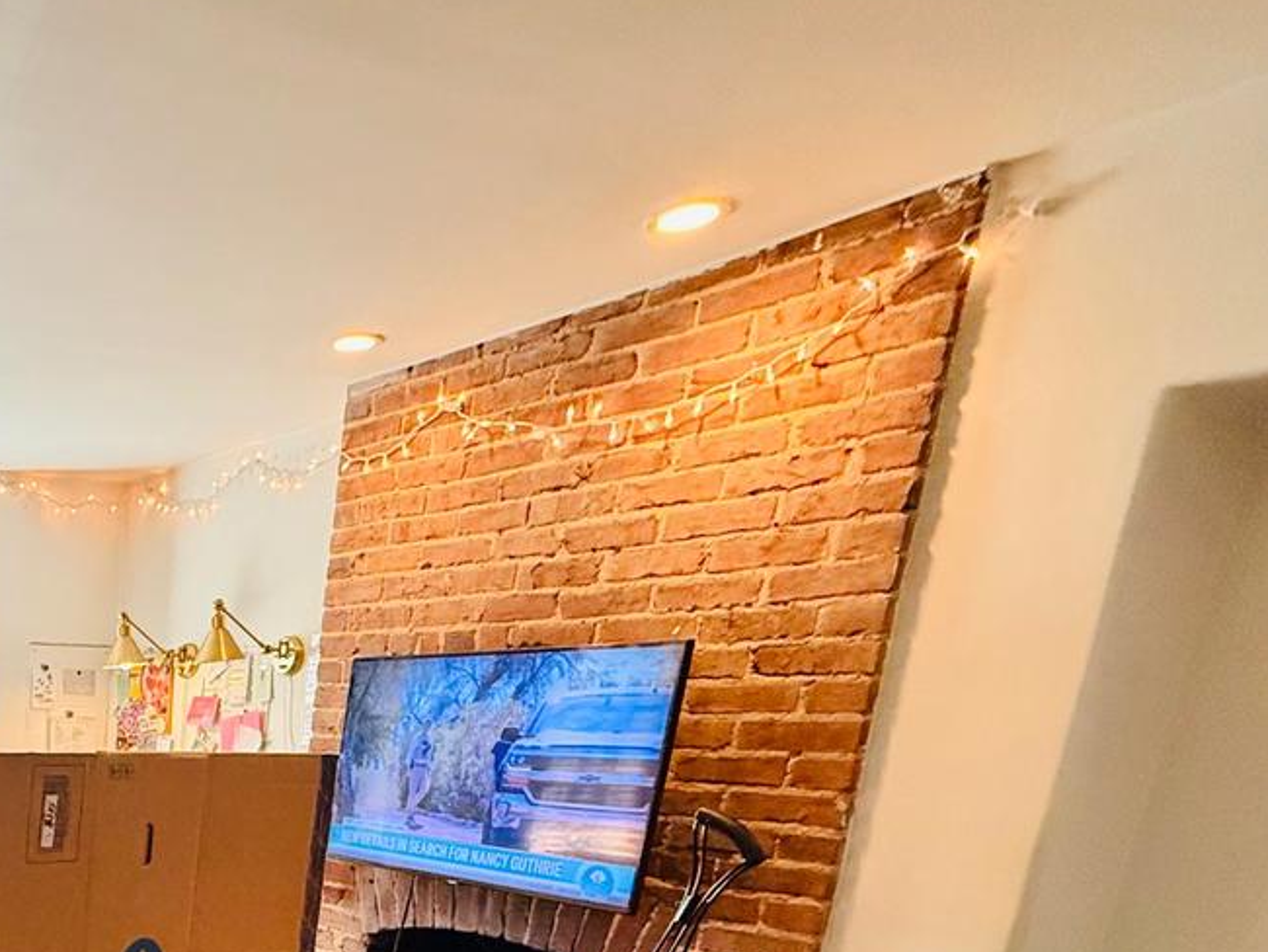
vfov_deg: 38.9
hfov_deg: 44.8
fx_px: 1136
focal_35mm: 31
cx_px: -115
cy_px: 1001
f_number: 2.2
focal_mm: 2.22
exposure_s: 1/120
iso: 400
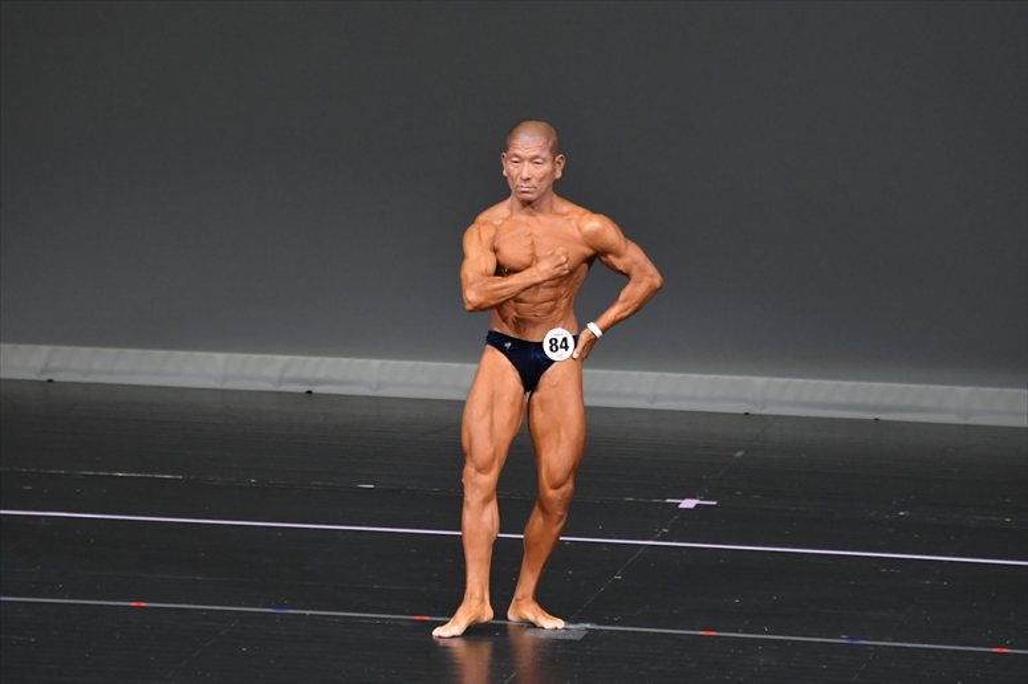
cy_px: 342
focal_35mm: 345
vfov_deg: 4.0
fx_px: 9847
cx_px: 514
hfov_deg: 6.0
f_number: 5.6
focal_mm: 230
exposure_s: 1/400
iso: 4000
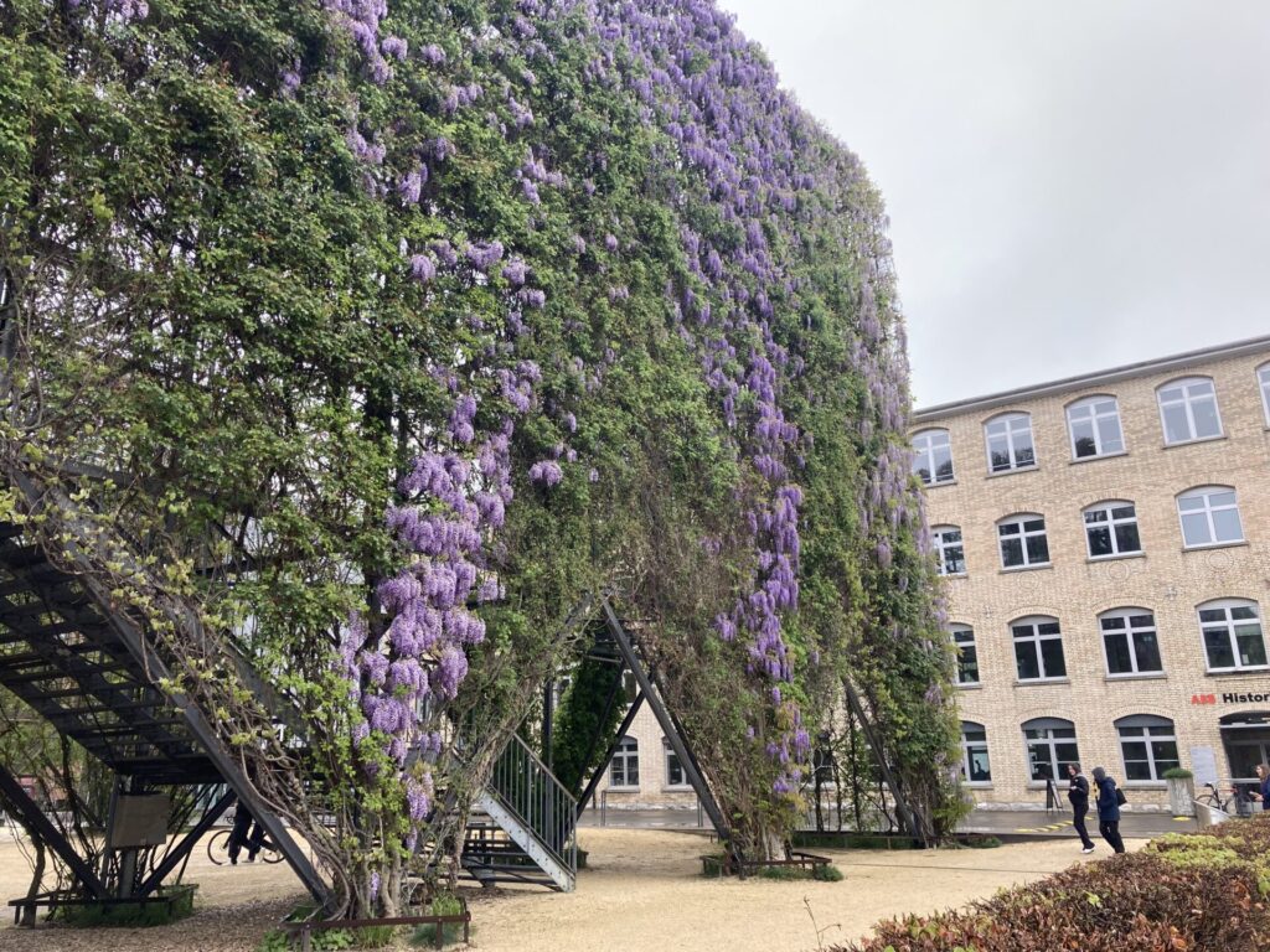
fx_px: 1027
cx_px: 635
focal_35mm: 28
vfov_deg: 49.7
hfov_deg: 63.4
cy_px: 476
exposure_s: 1/352
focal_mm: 3.99
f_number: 1.8
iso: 20
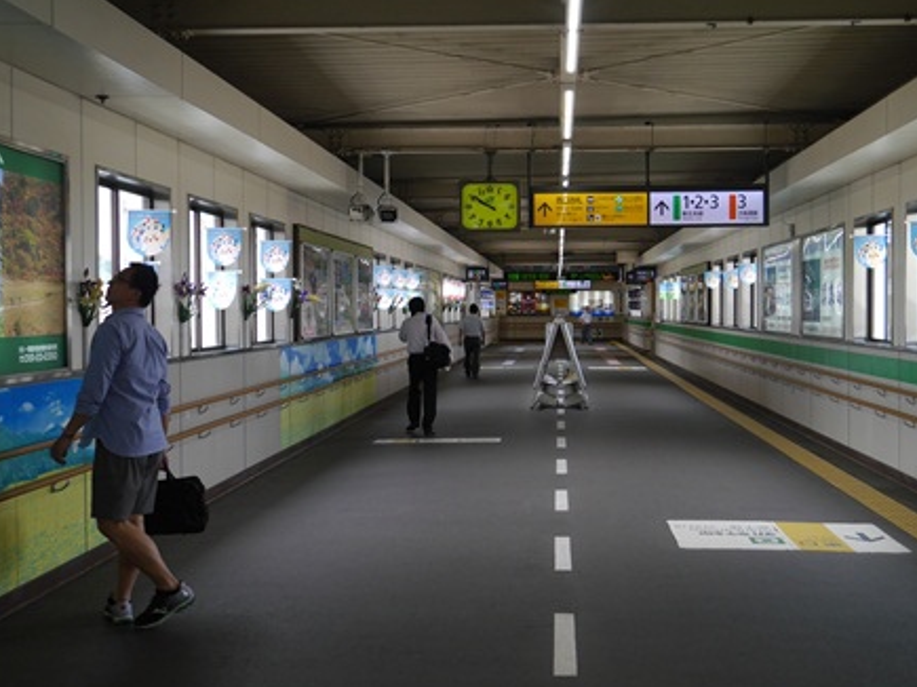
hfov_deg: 41.2
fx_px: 1218
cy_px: 336
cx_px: 504
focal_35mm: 46
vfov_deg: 31.5
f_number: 4.5
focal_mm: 20
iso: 160
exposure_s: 1/80
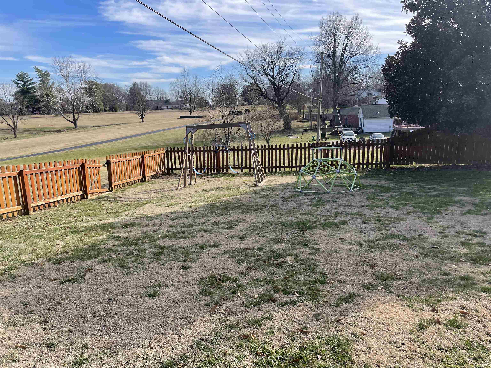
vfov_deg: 53.1
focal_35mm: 26
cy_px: 184
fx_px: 369
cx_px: 246
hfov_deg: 67.3
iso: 32
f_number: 1.6
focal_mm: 4.2
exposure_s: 1/1916
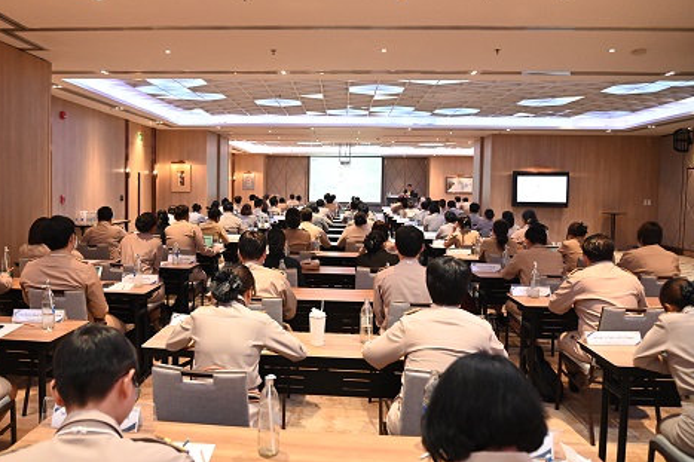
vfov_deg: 46.3
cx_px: 291
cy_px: 215
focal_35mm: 28
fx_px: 540
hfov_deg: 65.1
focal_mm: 24
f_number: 4
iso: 5600
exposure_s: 1/320
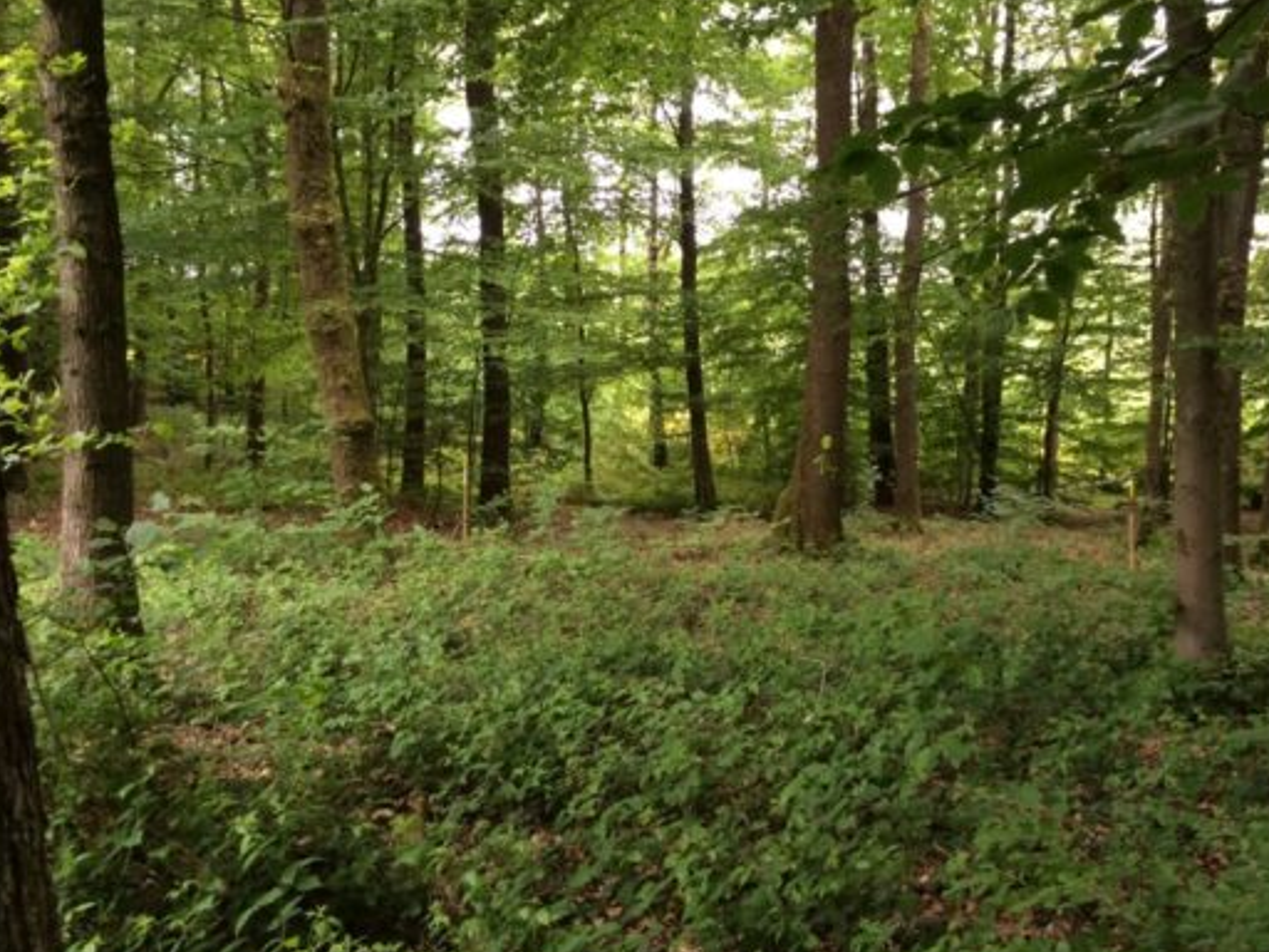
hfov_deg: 53.7
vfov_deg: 41.8
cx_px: 731
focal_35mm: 34
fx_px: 1246
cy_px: 471
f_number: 2.2
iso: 125
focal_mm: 4.15
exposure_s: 1/30
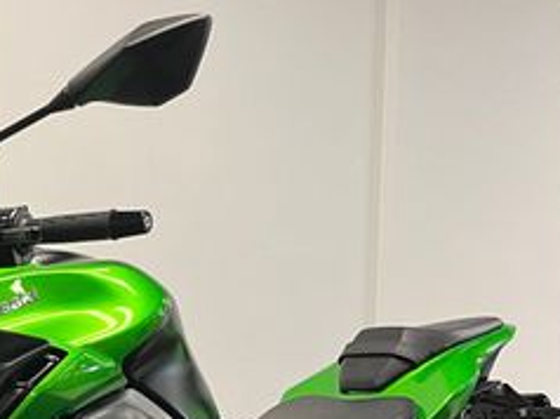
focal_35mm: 70
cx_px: -64
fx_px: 1131
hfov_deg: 25.6
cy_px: 523
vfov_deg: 19.6
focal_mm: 5.1
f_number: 1.6
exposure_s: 1/50
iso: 100
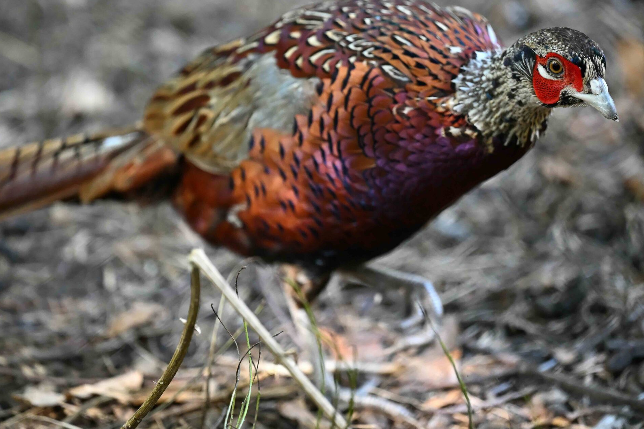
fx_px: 4830
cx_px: 323
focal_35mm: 270
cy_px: 175
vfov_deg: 5.1
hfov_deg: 7.6
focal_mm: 200
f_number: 2.8
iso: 3200
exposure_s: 1/800
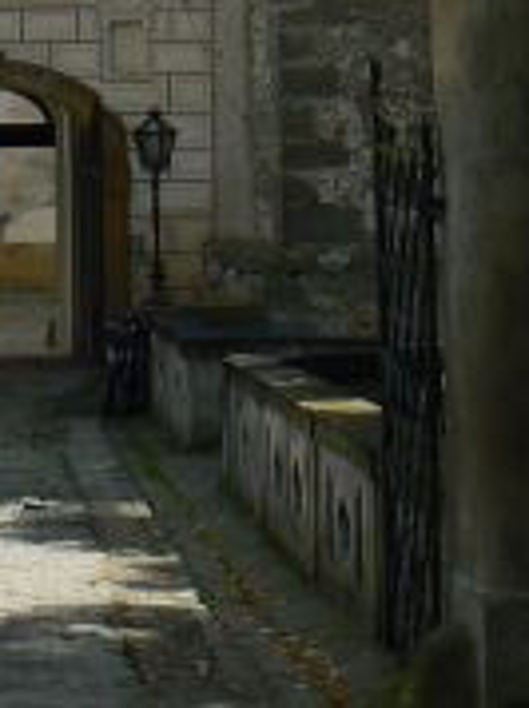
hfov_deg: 10.9
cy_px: -308
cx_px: 8
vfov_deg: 13.9
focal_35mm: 135
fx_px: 2757
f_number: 5.6
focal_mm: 6
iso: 80
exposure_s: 1/400
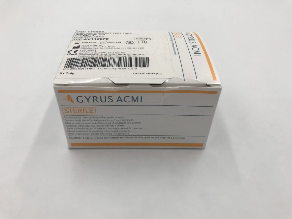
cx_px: 146
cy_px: 110
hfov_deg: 63.4
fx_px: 236
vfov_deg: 49.7
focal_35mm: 28
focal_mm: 3.99
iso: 20
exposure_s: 1/249
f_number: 1.8
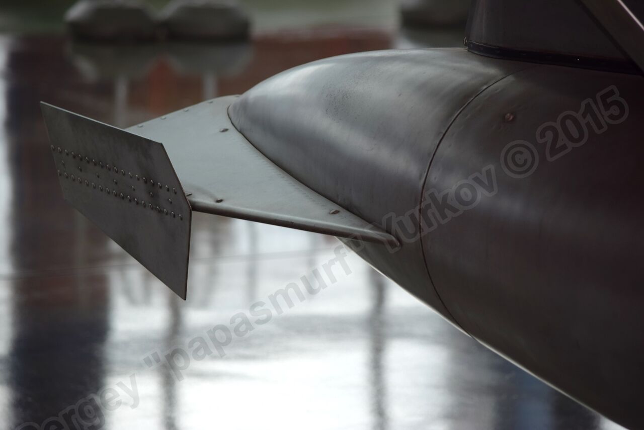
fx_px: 4027
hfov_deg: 9.1
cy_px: 215
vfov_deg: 6.1
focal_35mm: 225
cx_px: 322
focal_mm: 150
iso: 110
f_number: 4.8
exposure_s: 1/60
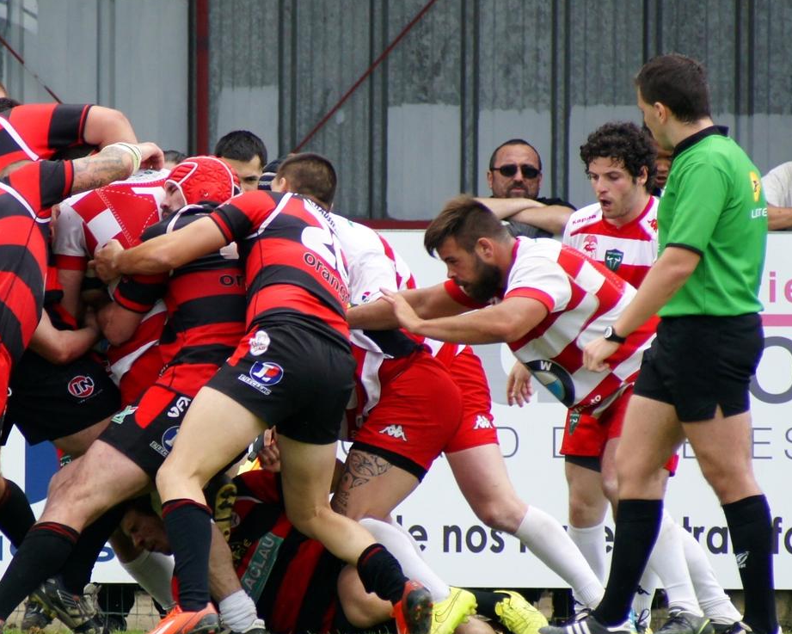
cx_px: 259
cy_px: 334
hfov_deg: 3.3
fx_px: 13761
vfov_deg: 2.6
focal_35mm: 587
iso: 400
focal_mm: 300
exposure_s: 1/800
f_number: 5
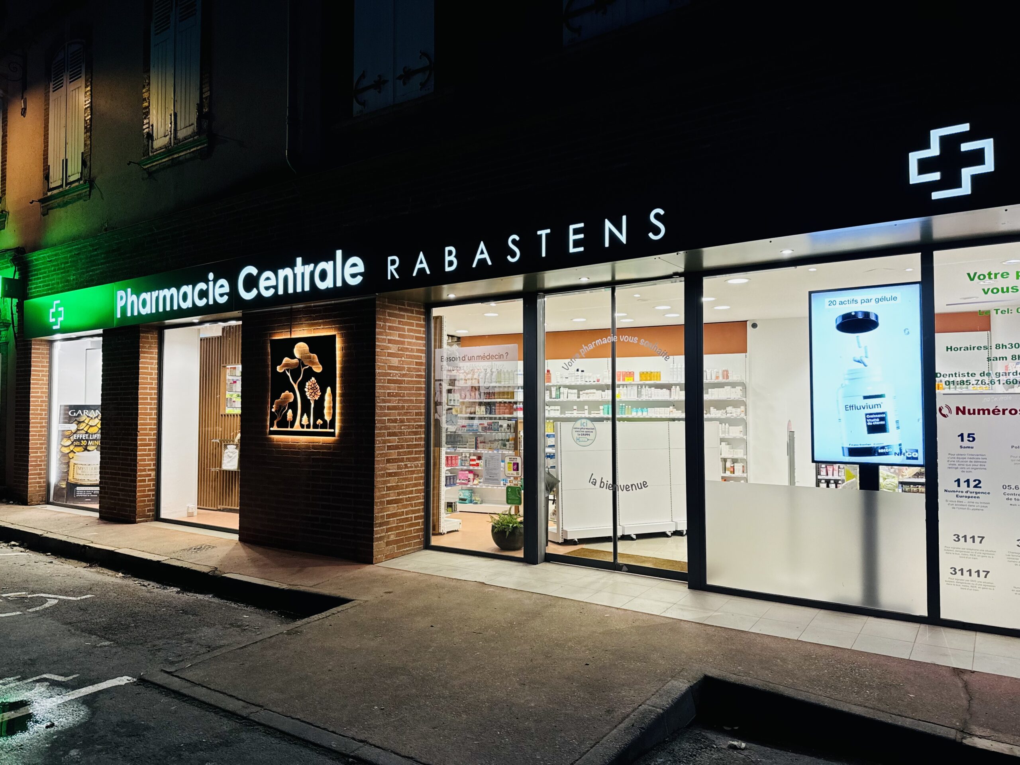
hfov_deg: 71.6
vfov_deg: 56.8
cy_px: 382
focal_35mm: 24
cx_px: 510
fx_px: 707
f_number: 1.78
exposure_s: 1/100
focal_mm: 6.76
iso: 200
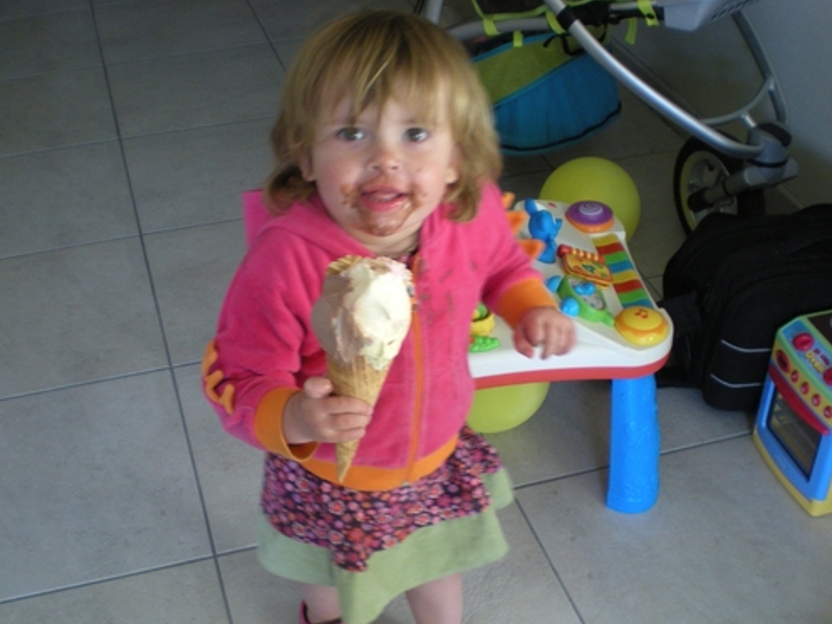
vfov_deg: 31.5
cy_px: 364
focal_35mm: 46
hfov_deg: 41.2
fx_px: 1106
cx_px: 414
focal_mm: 6.3
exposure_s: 1/56
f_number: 3.1
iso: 200
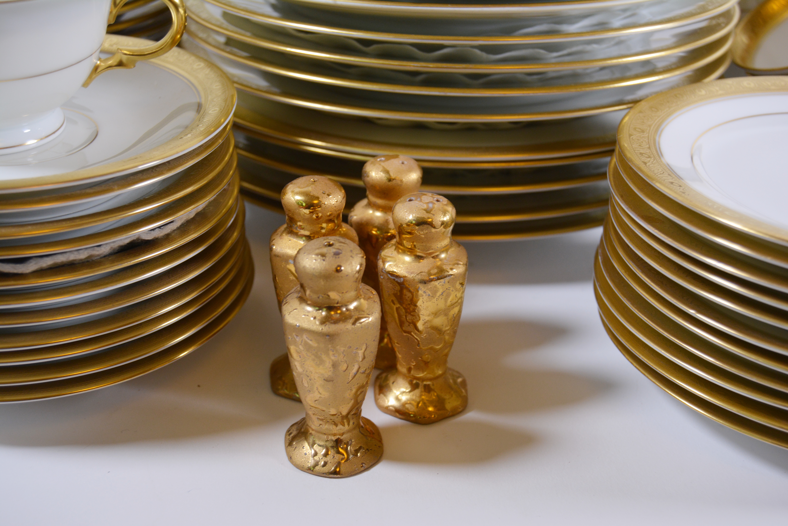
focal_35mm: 46
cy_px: 263
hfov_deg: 42.3
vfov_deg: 28.9
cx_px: 394
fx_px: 1018
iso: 400
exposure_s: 1/125
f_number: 5.6
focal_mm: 31
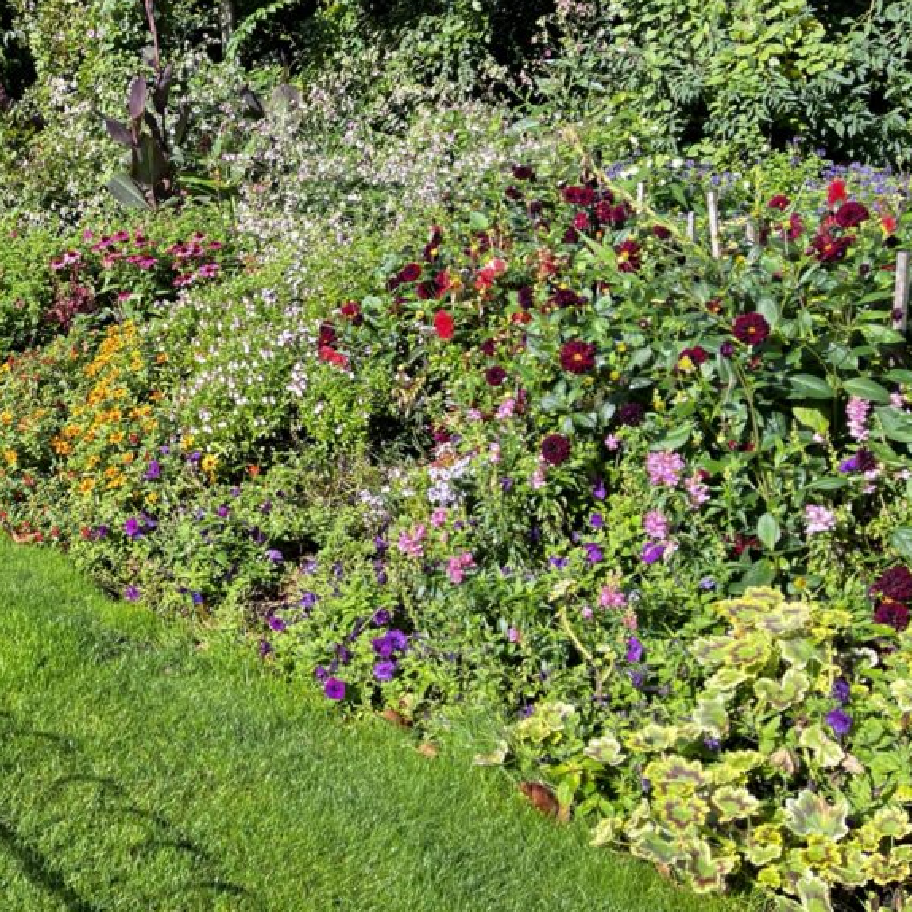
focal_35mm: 41
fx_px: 1222
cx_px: 145
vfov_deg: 40.5
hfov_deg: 38.9
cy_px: 313
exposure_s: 1/552
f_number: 1.6
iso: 50
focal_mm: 5.1
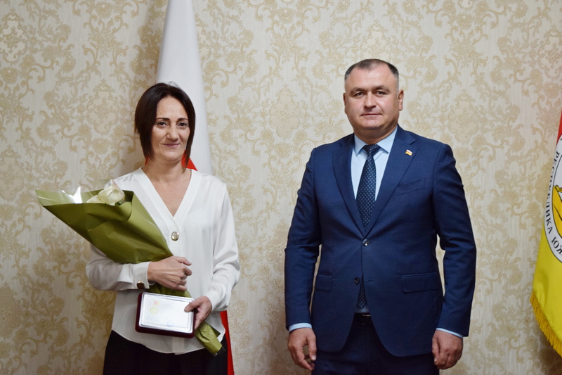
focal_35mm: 68
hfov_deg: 29.9
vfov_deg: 20.2
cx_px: 281
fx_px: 1053
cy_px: 188
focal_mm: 45
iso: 1000
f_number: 5
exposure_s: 1/60
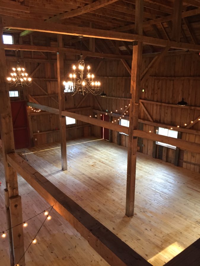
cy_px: 133
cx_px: 100
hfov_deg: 48.2
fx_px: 223
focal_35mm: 29
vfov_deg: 61.7
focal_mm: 4.15
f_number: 2.2
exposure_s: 1/30
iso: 160
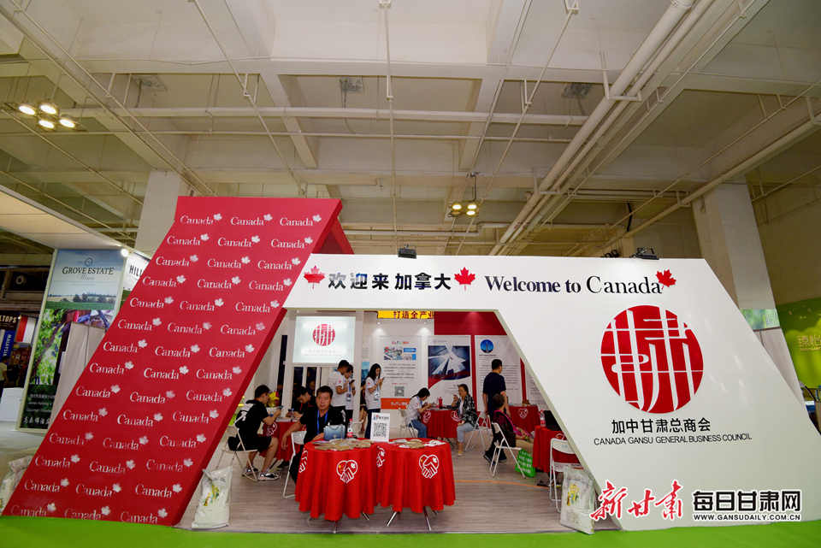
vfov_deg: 73.8
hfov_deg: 96.7
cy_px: 274
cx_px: 410
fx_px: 365
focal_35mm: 16
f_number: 5
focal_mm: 16
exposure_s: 1/200
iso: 500
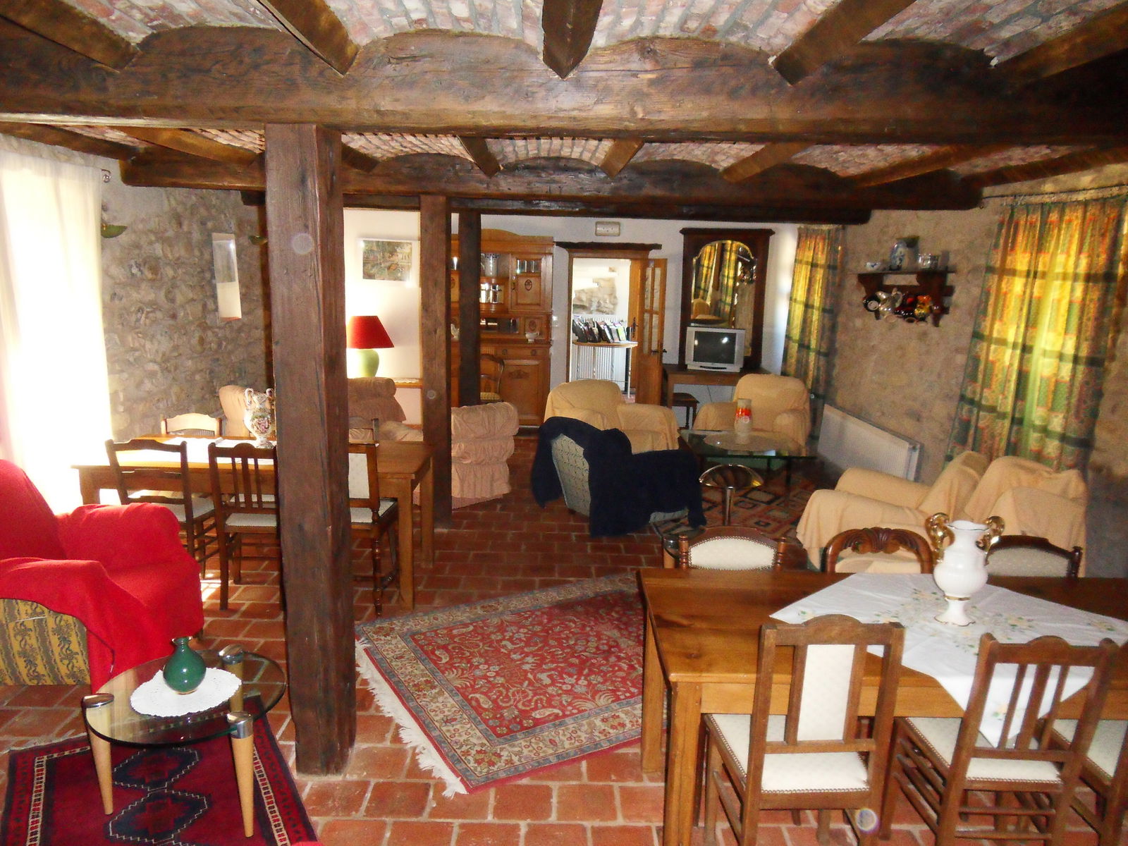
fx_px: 782
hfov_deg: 71.6
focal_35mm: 24
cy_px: 423
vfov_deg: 56.8
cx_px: 564
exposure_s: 1/30
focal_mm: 4.2
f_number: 3.3
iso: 480
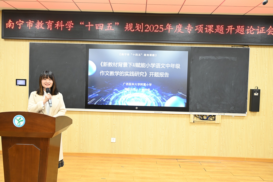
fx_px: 231
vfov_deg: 42.9
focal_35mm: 30
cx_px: 136
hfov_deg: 61.1
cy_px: 91
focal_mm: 30.5
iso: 1250
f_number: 4.5
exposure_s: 1/30
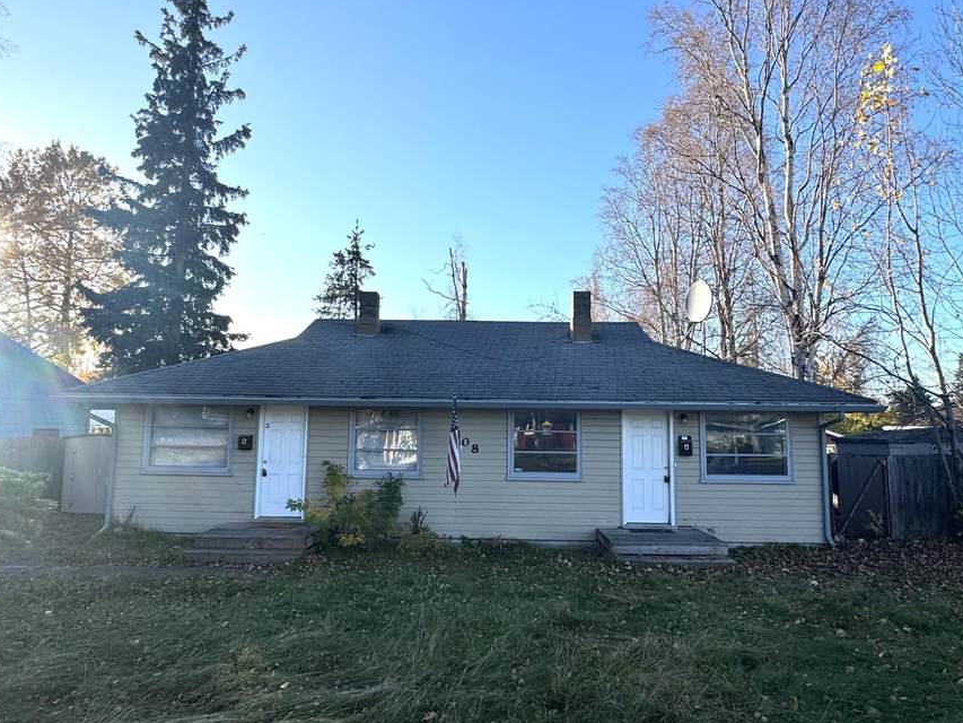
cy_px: 367
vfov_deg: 63.5
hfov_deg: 79.0
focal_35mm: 21
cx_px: 491
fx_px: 584
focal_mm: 2.22
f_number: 2.2
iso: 50
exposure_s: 1/1020
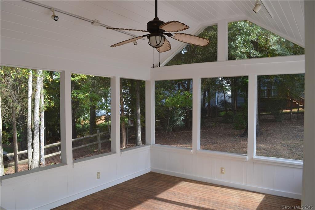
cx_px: 158
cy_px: 105
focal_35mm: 27
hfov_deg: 67.4
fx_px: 236
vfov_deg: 47.9
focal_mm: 18
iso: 400
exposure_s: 1/125
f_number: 5.6
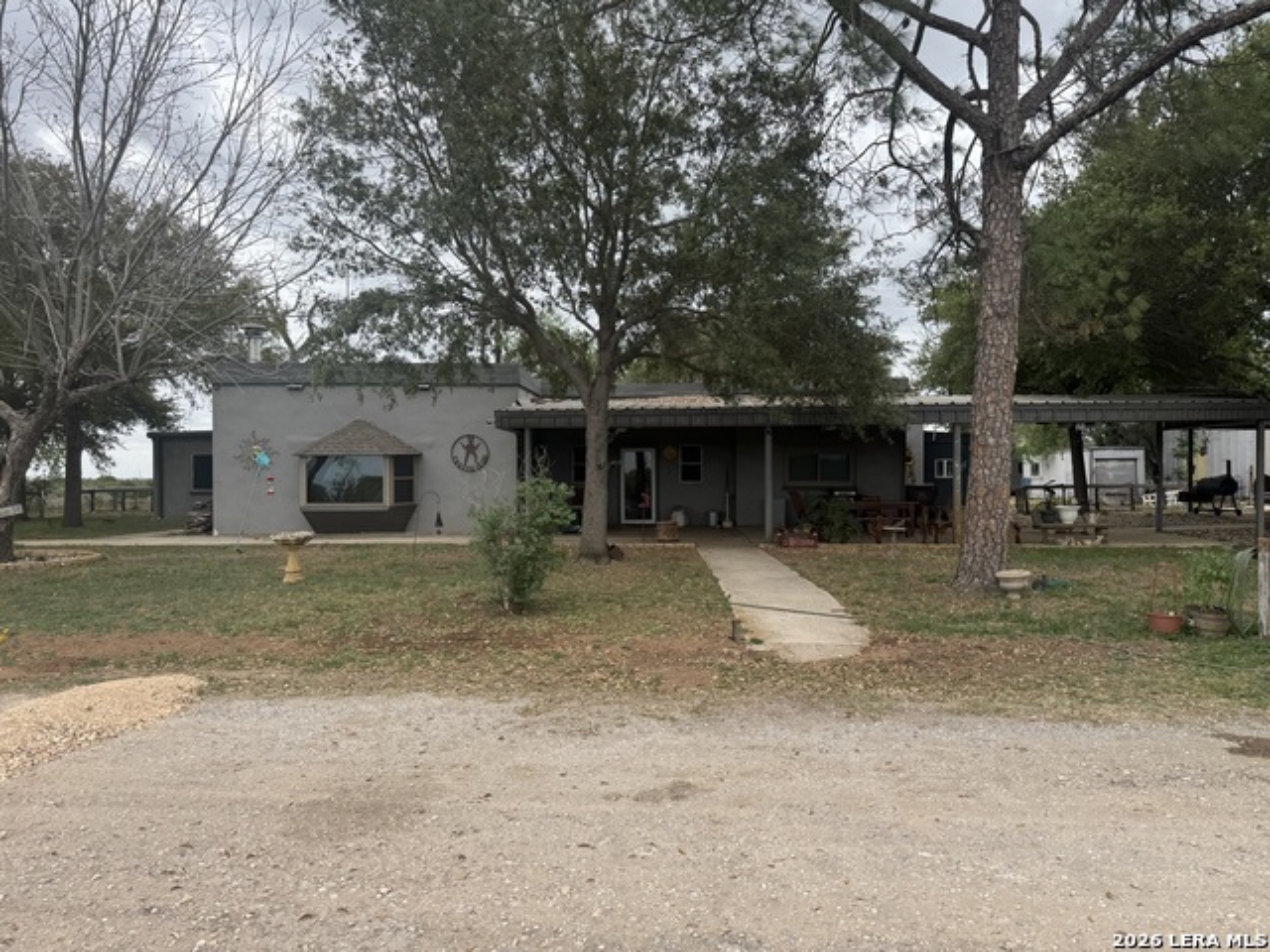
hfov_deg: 71.6
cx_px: 635
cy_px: 476
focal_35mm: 24
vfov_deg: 56.8
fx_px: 881
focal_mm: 6.76
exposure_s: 1/1560
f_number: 1.78
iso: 80
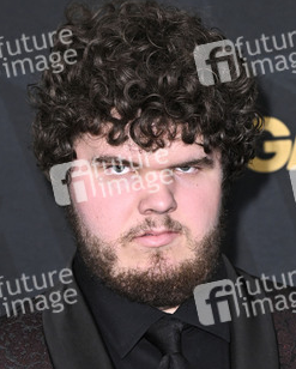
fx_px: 1411
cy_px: 237
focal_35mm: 129
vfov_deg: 14.9
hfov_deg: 12.0
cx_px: 146
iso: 2000
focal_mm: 71
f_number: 5
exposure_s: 1/320
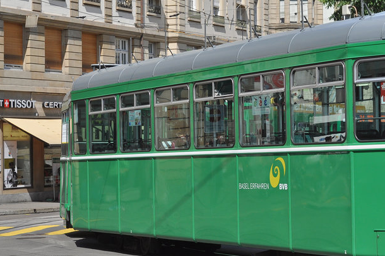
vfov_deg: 11.6
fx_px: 1260
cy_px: 81
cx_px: 331
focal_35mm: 118
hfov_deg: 17.2
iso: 250
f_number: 6.3
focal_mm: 40
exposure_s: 1/1000
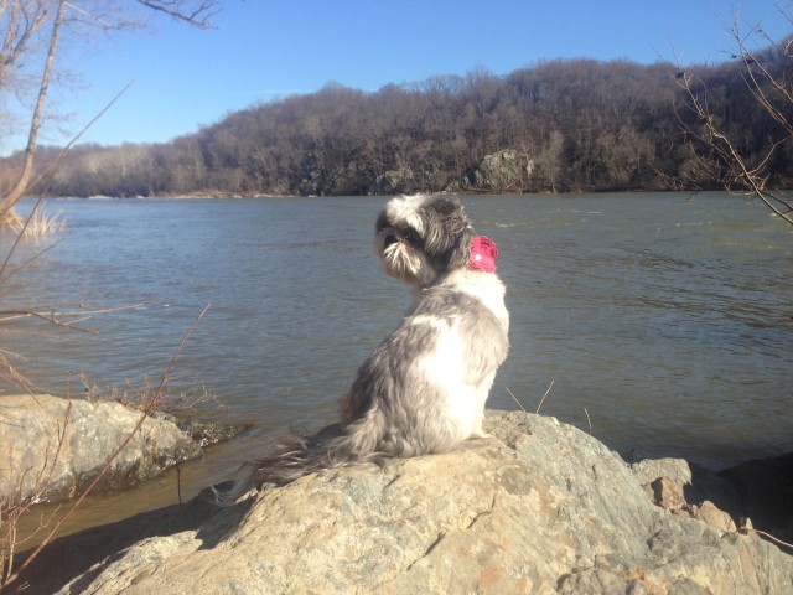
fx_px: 756
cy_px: 298
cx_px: 396
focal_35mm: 33
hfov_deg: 55.4
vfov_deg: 42.9
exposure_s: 1/1205
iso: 50
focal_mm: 4.12
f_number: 2.4
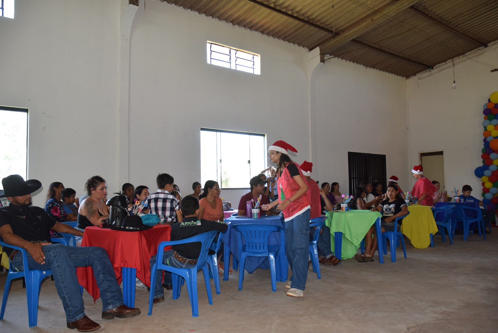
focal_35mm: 27
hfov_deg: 67.3
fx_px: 374
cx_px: 249
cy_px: 166
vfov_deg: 48.0
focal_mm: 18
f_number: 5.6
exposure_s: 1/125
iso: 800
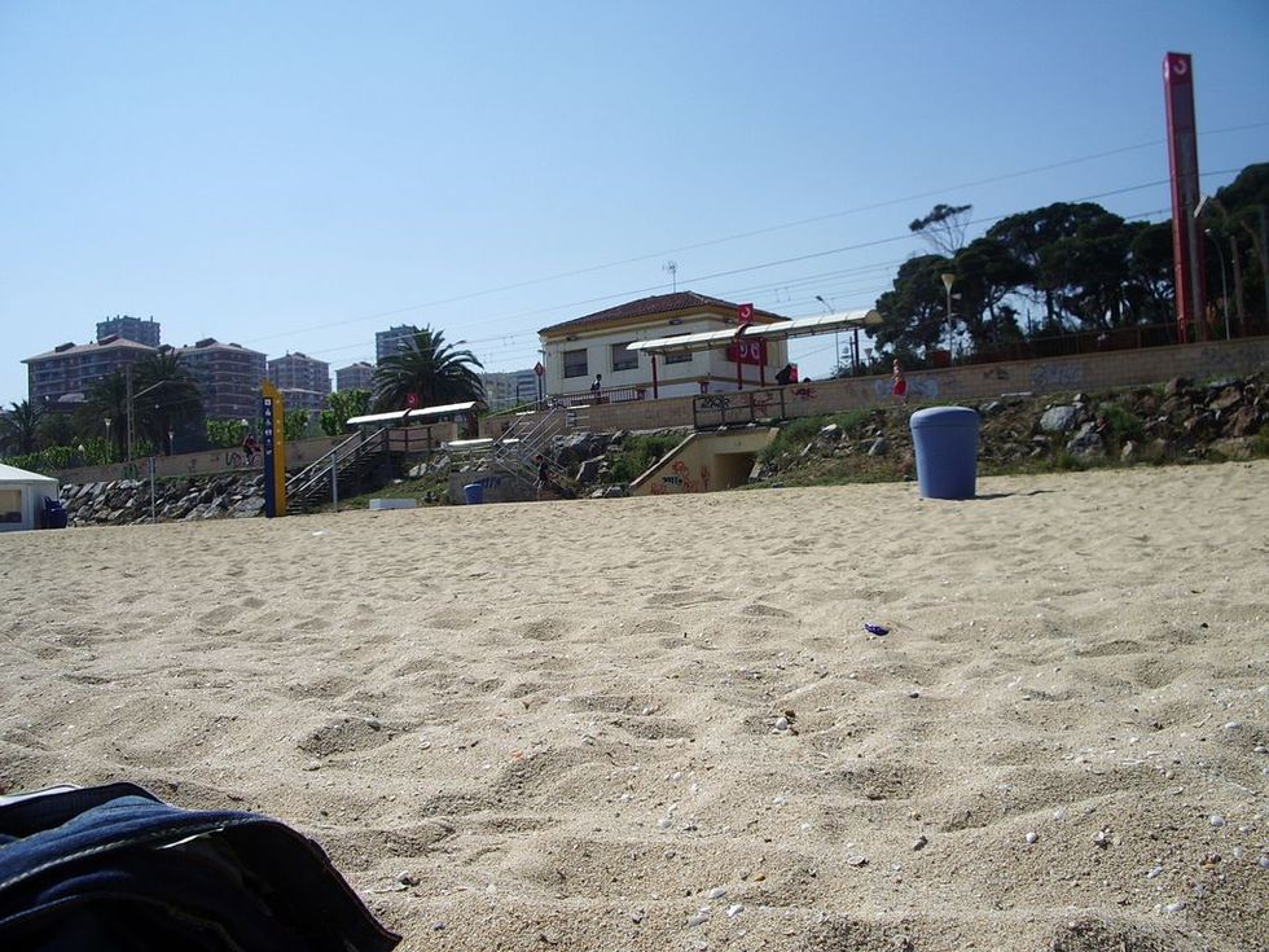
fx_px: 1283
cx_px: 634
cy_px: 476
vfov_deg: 40.7
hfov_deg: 52.6
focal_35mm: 35
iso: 50
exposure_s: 1/800
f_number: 4.3
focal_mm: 5.8
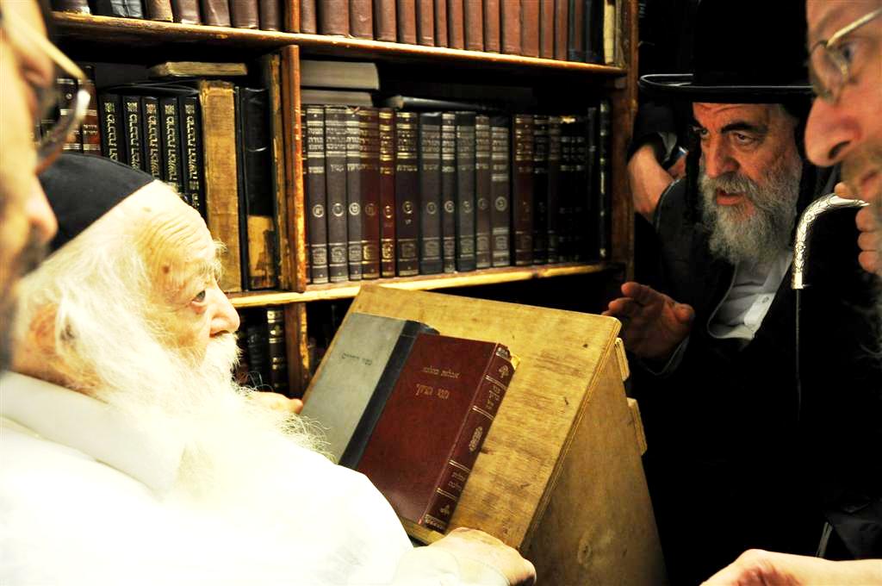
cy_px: 293
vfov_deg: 43.5
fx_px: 734
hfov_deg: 62.0
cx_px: 441
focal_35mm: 30
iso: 800
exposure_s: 1/40
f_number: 3.5
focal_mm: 20
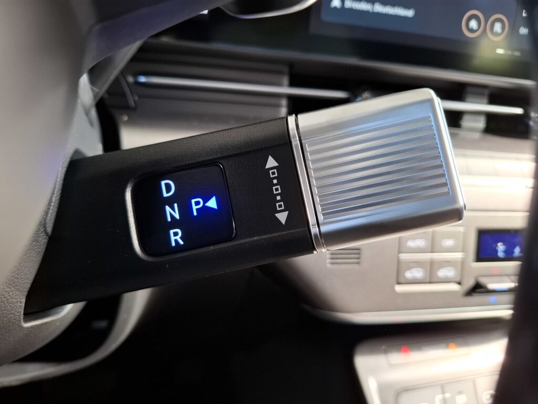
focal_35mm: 23
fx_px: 357
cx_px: 269
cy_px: 202
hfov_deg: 73.9
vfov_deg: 58.9
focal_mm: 5.54
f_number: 1.8
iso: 320
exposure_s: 1/50
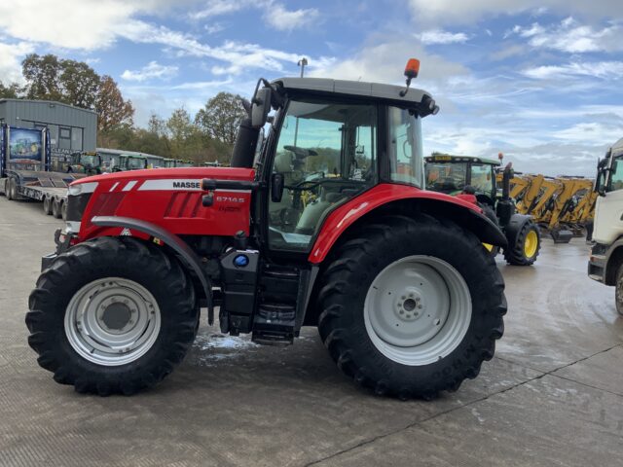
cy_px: 234
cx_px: 312
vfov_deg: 48.2
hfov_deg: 61.7
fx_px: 522
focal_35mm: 29
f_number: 1.8
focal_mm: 3
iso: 16
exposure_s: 1/759
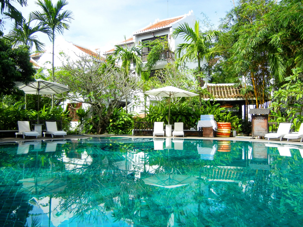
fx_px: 263
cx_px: 152
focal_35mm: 30
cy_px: 114
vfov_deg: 46.8
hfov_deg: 60.0
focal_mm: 5.4
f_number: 7
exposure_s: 1/343
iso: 160
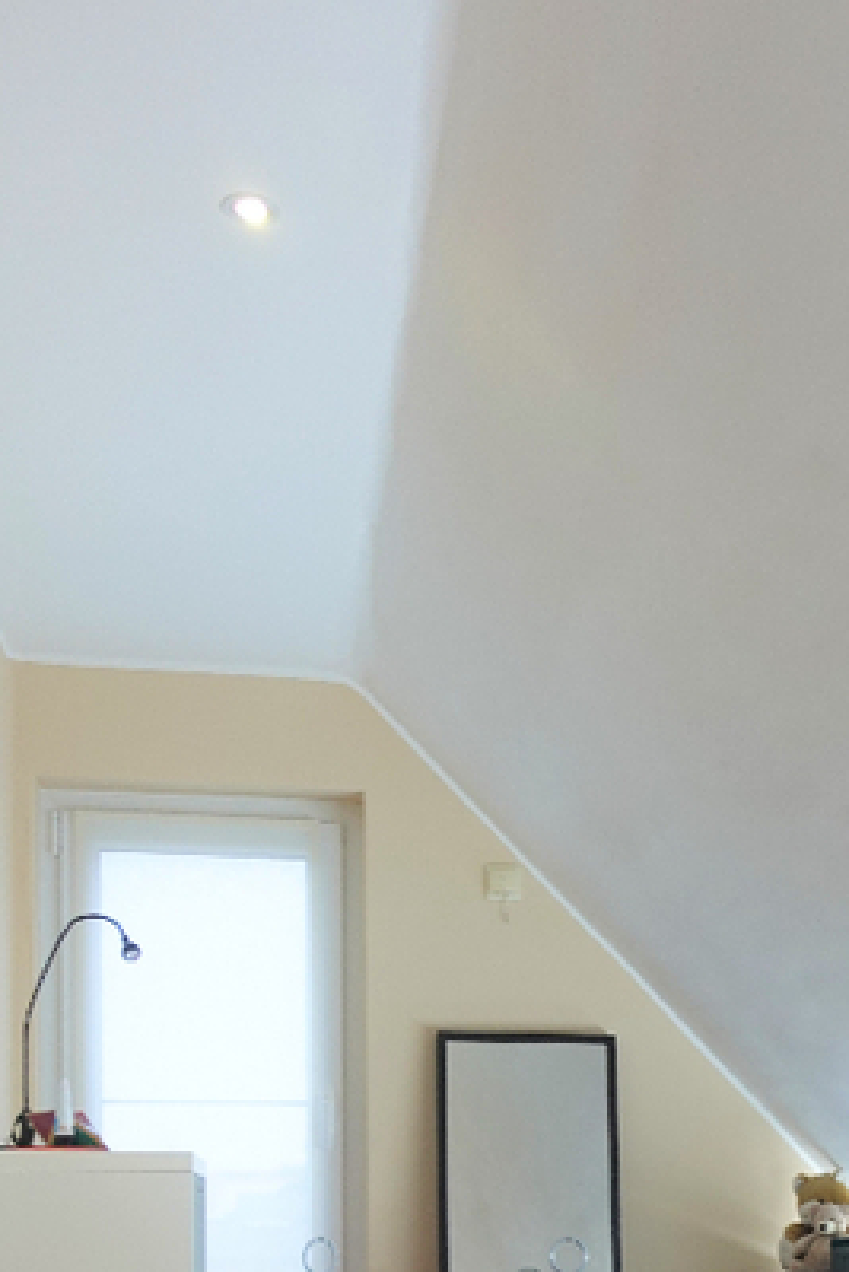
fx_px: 1908
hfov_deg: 24.5
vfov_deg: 33.9
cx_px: 738
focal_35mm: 54
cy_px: 1250
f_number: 1.8
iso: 250
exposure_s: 1/30
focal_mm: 8.8
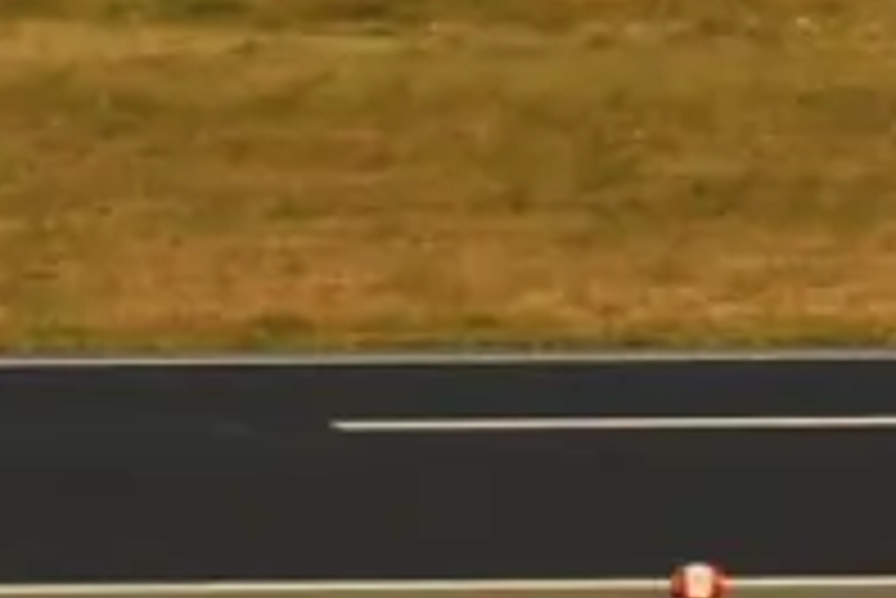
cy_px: -515
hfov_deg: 1.8
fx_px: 27834
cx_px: 1283
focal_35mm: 1118
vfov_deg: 1.2
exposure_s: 1/500
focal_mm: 145
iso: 200
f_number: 8
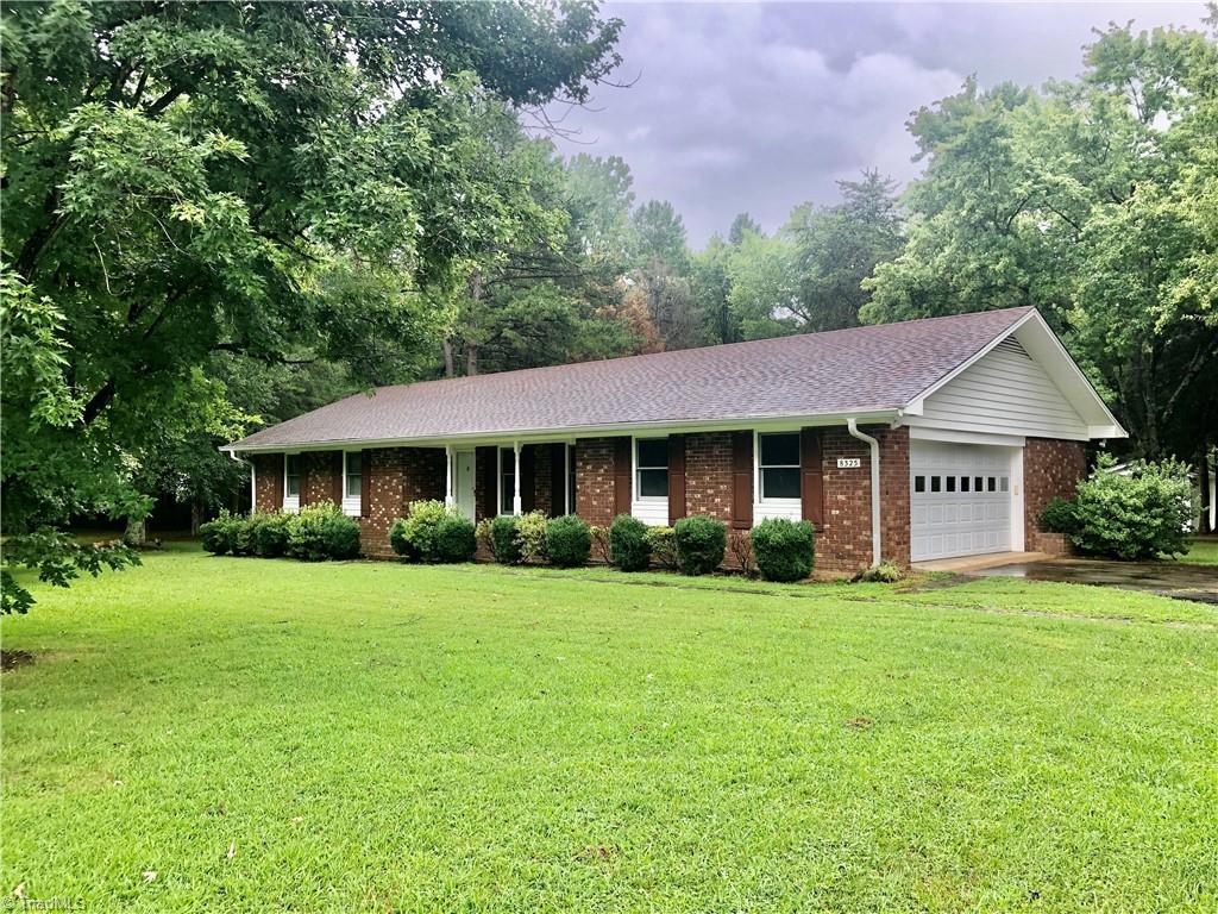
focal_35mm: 28
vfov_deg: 49.7
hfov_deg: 63.4
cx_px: 609
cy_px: 457
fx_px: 985
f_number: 1.8
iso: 20
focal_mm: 3.99
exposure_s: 1/211
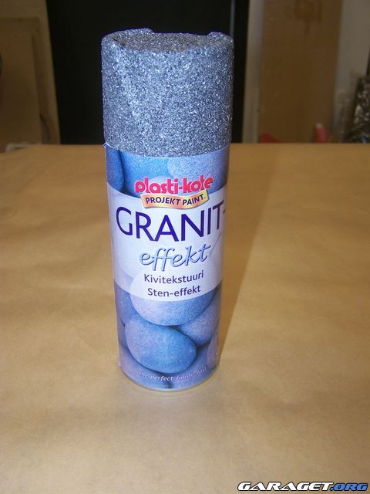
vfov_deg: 49.0
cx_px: 185
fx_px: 542
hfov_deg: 37.7
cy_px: 247
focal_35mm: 38
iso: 80
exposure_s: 1/60
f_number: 2.8
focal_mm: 6.3
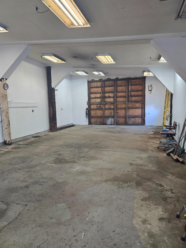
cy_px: 124
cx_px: 93
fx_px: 165
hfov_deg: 58.9
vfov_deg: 73.9
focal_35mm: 23
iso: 200
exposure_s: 1/120
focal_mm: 6.3
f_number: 1.7
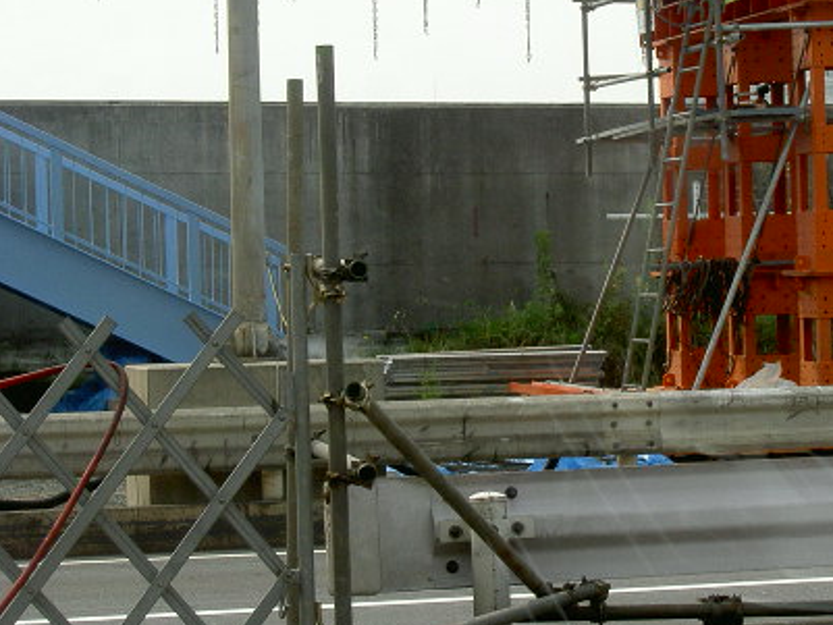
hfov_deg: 14.6
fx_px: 3226
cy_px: 206
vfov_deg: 11.1
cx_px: 663
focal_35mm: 134
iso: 100
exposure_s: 1/256
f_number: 6.8
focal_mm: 17.4
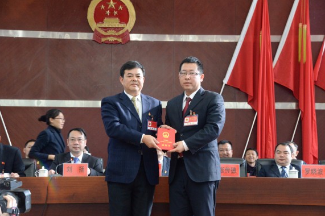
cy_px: 111
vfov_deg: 16.6
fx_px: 740
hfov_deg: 24.8
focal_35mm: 82
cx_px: 168
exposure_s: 1/80
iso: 5000
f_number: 7.1
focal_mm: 78
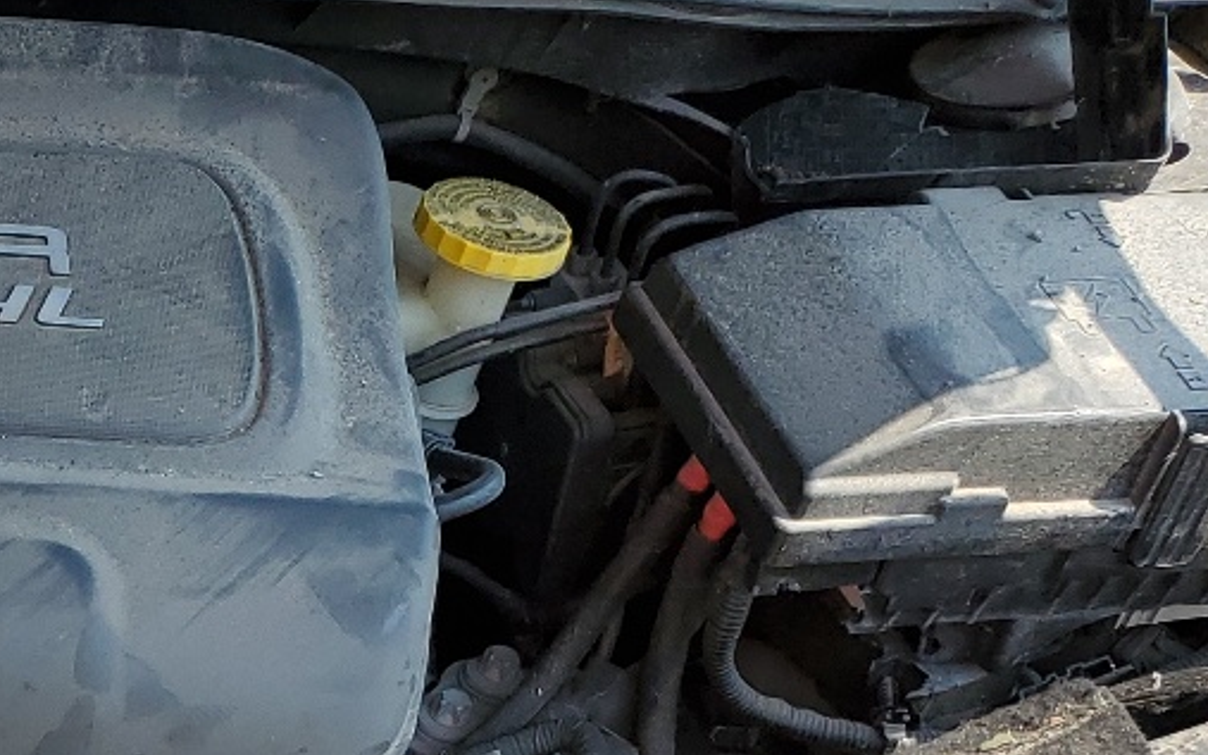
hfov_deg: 21.4
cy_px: 1269
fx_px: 2865
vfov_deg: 13.7
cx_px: -391
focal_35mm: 87
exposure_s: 1/1111
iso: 50
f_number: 1.5
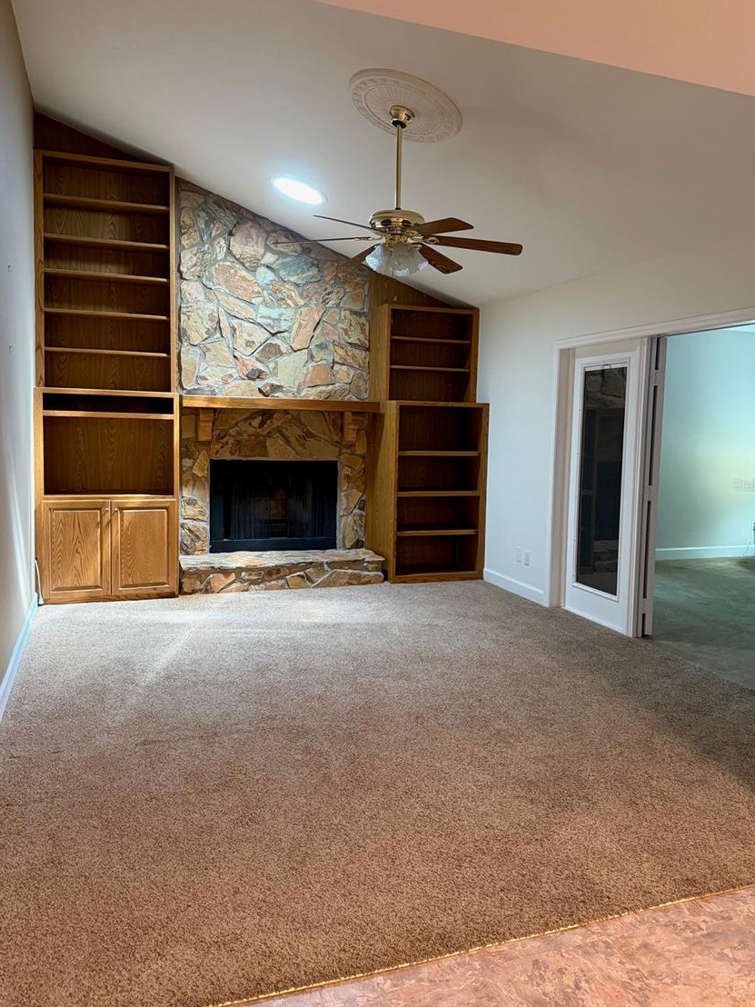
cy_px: 484
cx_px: 390
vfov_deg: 67.3
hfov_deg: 53.1
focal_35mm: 26
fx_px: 756
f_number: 1.78
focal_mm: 6.76
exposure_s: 1/60
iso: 500
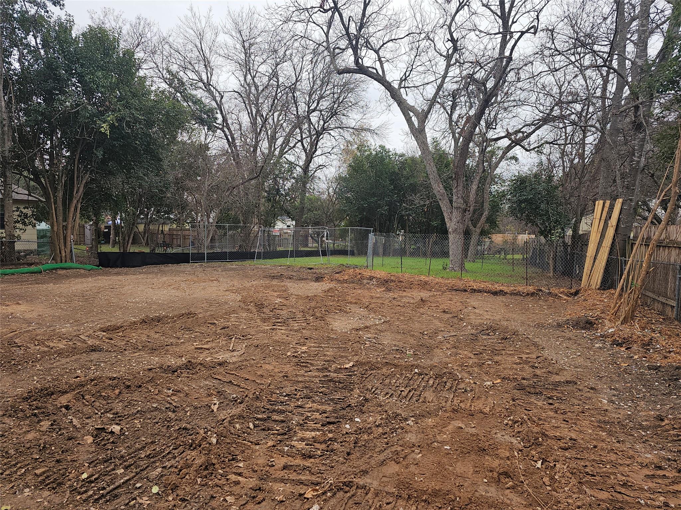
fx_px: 452
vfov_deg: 58.9
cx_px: 340
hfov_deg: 73.9
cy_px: 255
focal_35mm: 23
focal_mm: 6.3
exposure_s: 1/120
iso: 12
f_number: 1.7
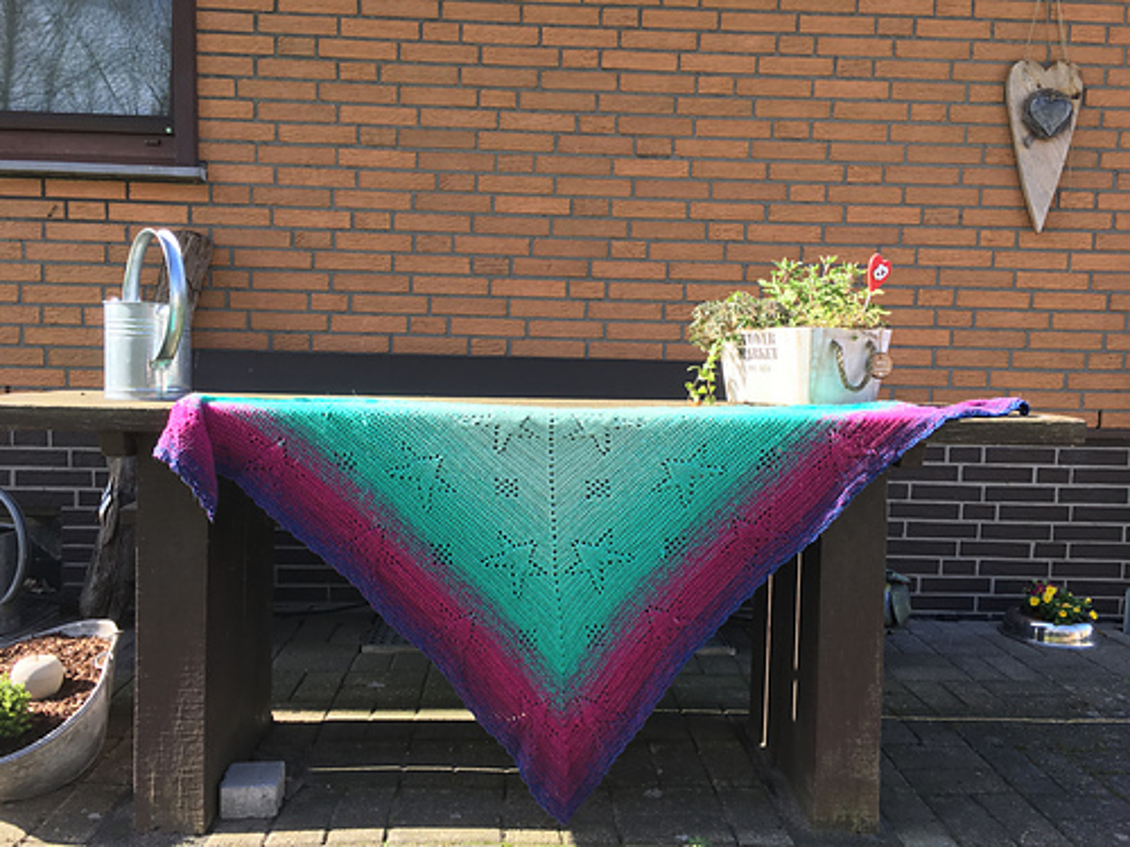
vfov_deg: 48.2
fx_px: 947
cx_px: 565
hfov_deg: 61.7
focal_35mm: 29
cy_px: 424
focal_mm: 4.15
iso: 25
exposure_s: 1/218
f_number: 2.2
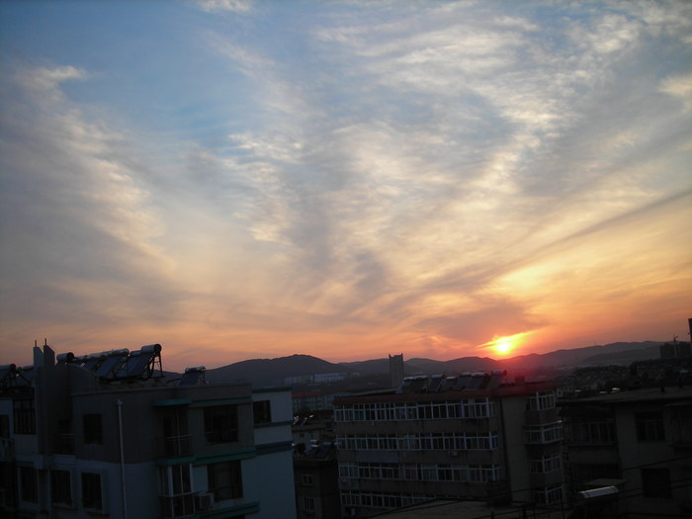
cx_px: 346
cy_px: 260
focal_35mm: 38
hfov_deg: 49.0
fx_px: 760
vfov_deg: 37.7
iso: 50
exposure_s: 1/105
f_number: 3.2
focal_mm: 6.3
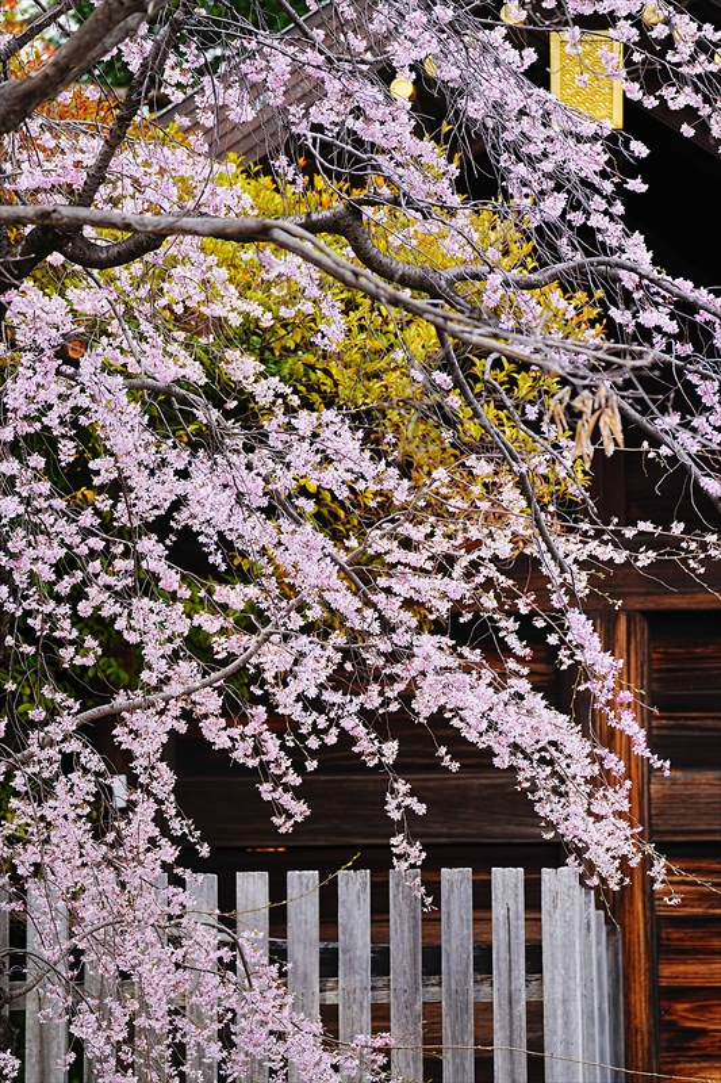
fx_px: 3997
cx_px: 360
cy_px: 542
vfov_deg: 15.4
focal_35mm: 133
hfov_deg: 10.3
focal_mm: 133
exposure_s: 1/160
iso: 100
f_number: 5
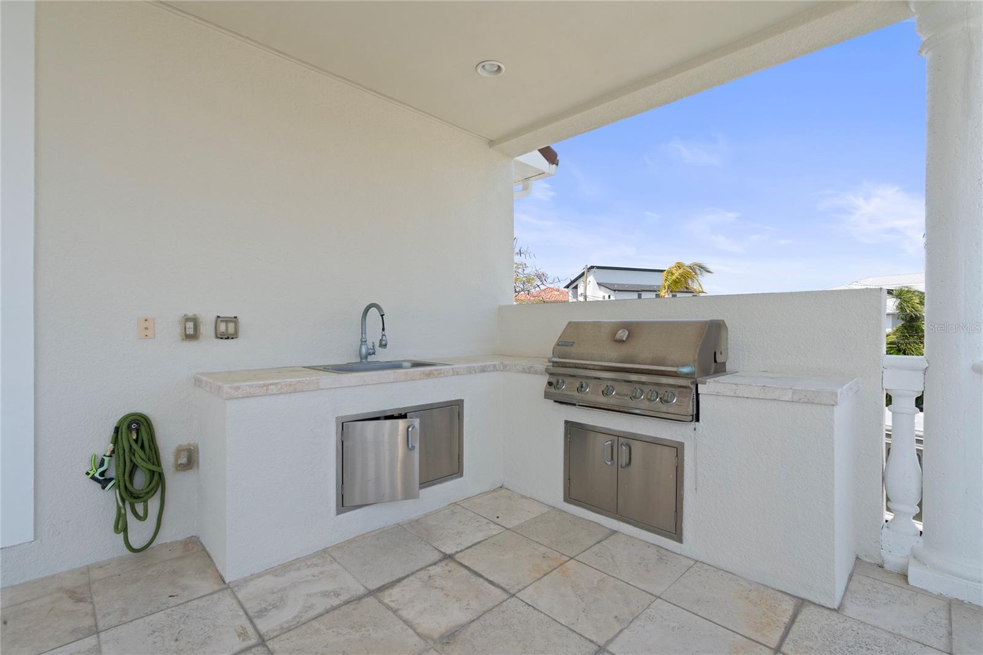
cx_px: 492
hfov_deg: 96.7
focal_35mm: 16
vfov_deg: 73.7
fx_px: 437
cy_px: 328
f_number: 8
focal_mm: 16
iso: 320
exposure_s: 1/160
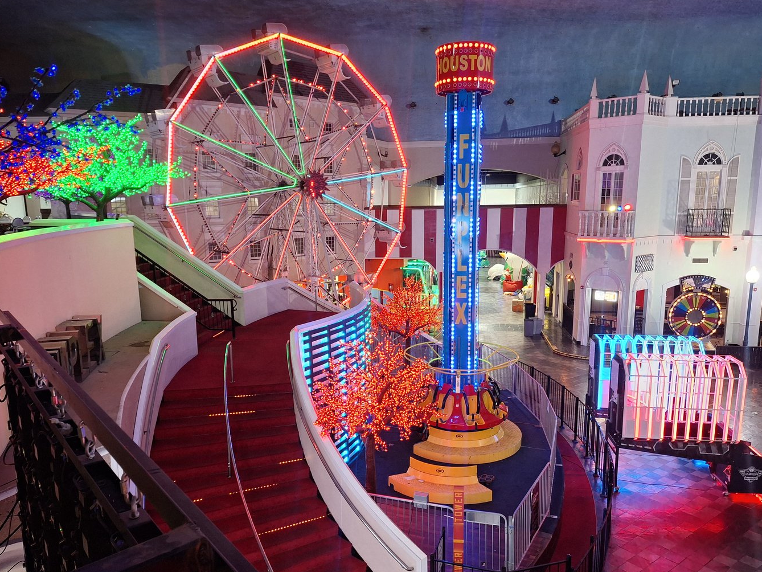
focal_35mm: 26
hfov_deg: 67.3
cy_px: 302
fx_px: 572
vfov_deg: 53.1
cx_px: 378
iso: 320
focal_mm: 5.54
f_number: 1.8
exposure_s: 1/30
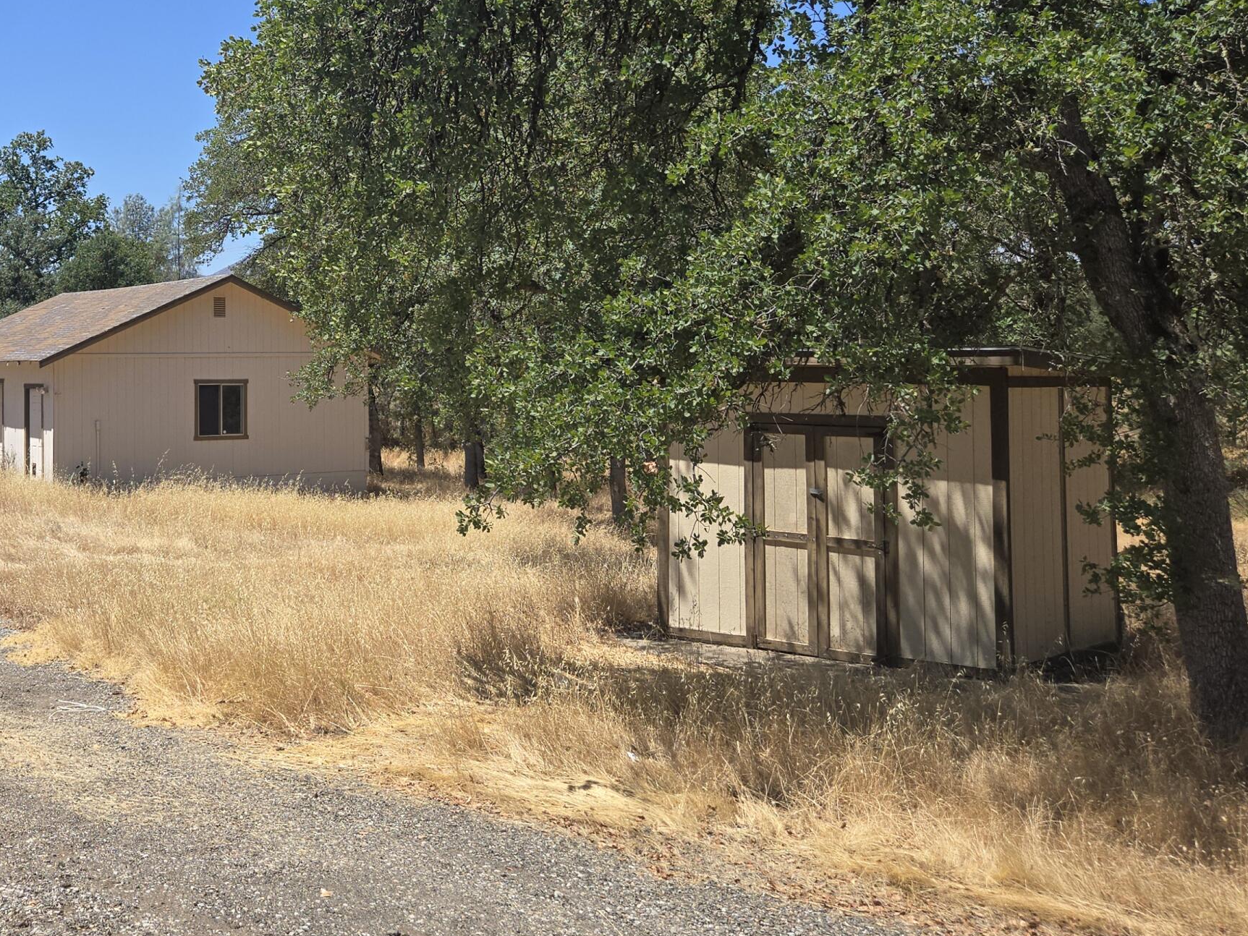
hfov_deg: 45.0
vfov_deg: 35.6
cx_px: 297
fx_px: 1442
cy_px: 309
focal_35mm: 40
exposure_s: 1/1672
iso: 25
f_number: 1.8
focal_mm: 5.4
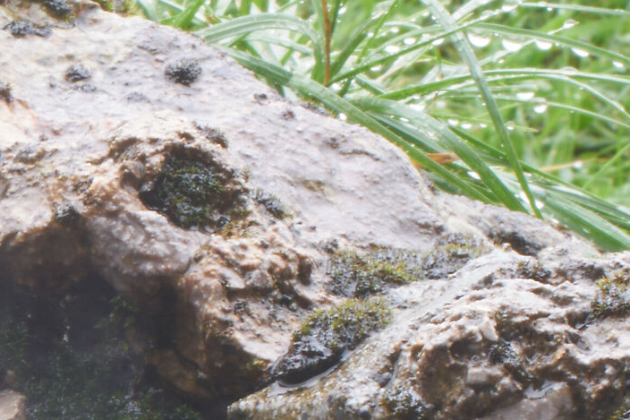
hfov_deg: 5.0
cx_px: -442
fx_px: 7155
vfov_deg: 3.4
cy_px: 561
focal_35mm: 409
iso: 50
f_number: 32
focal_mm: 80
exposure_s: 5
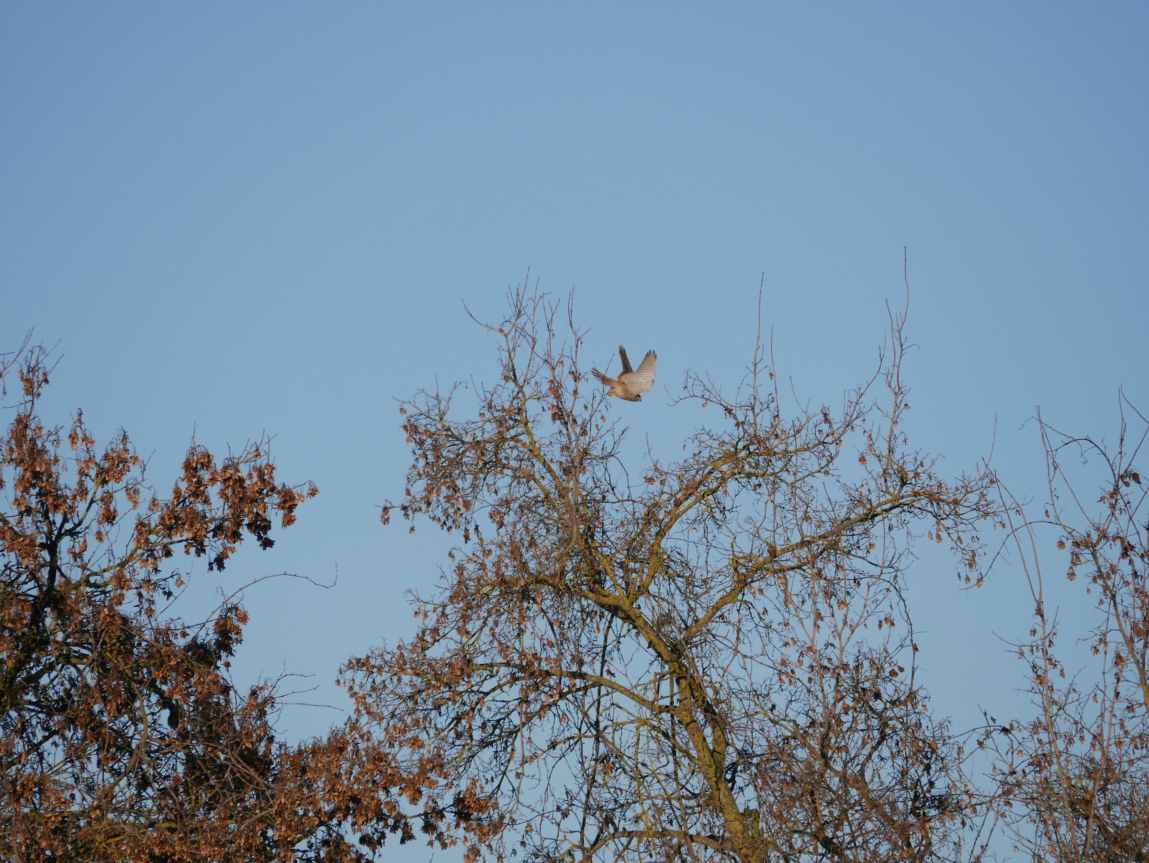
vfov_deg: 3.7
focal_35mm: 400
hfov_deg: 5.0
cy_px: 432
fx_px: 13282
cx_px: 574
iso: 200
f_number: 7.1
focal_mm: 200
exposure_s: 1/1300
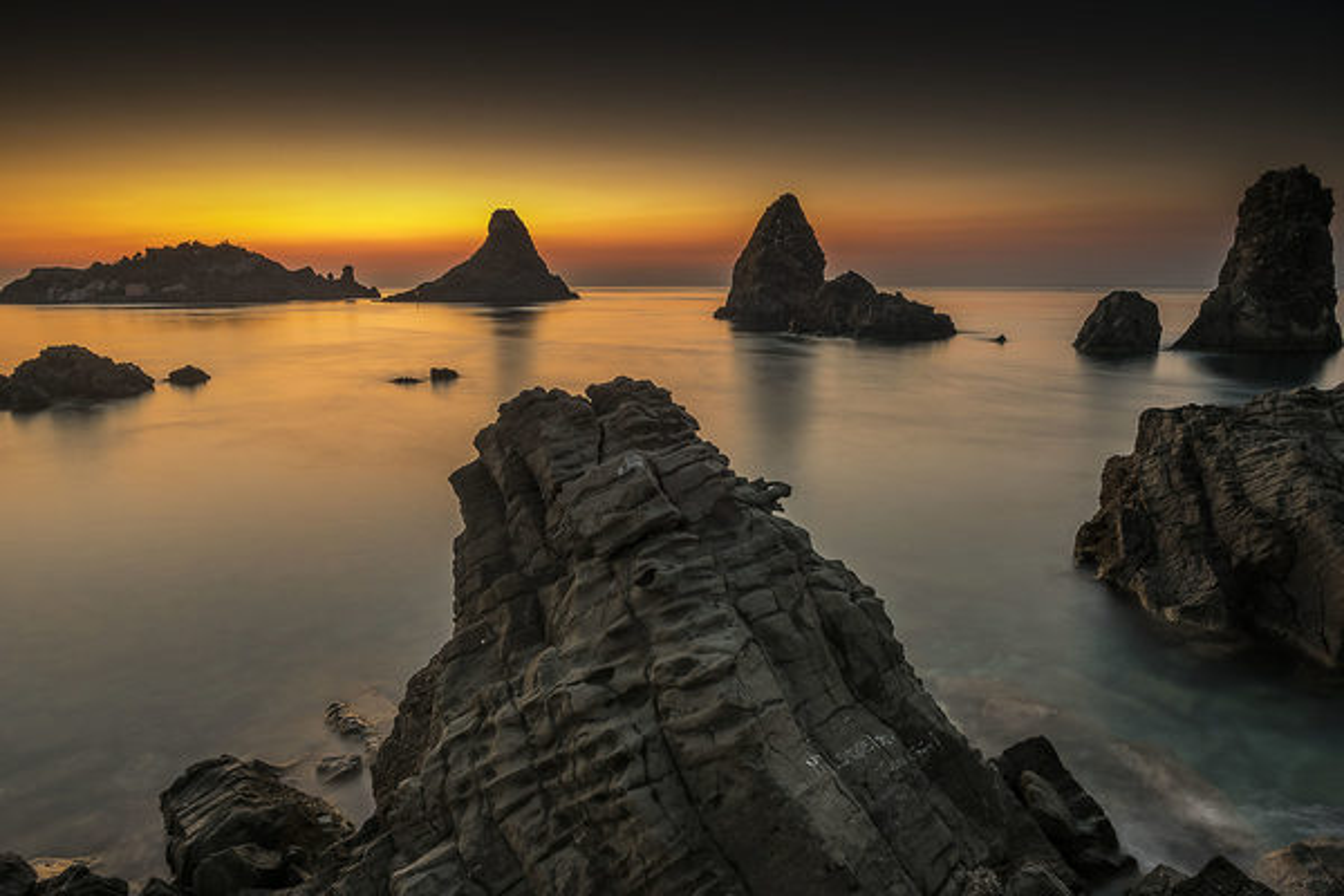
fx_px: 747
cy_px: 448
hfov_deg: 84.0
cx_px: 672
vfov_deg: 61.9
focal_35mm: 20
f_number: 11
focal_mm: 20
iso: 50
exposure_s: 20
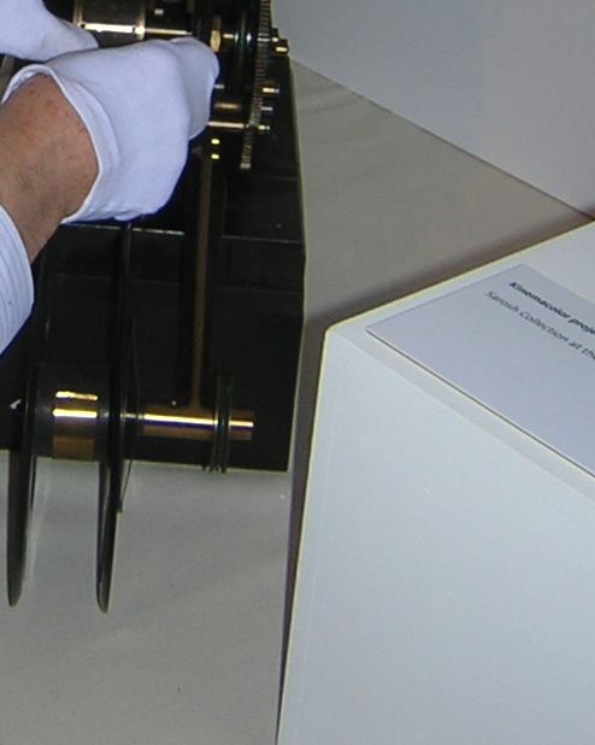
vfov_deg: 20.4
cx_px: 29
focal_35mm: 91
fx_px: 2004
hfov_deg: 16.6
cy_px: 19
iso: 100
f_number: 2.6
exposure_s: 1/60.1
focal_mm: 4.7
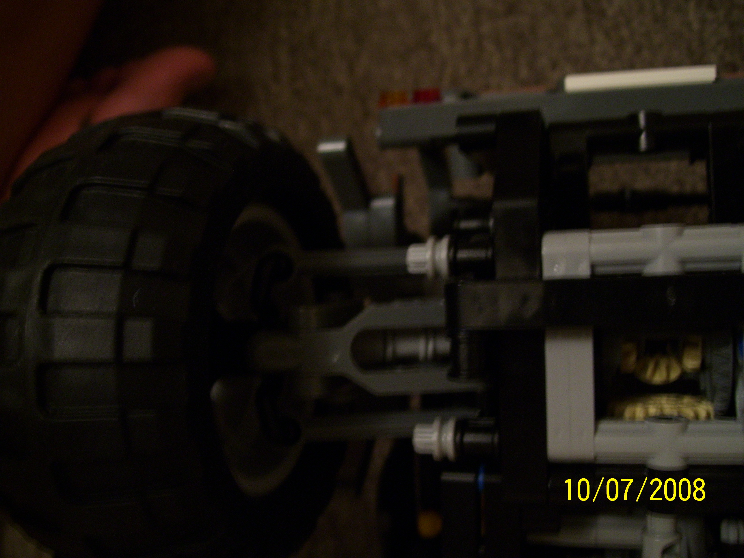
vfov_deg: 38.7
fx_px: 795
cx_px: 372
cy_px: 279
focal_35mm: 37
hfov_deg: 50.1
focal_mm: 6
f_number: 2.7
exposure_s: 1/8
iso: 160
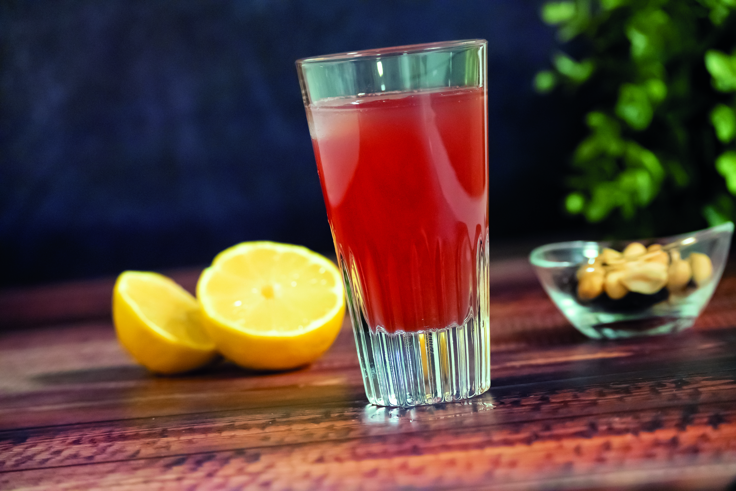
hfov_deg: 16.5
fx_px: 2545
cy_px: 246
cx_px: 368
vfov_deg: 11.0
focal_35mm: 124
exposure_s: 1/60
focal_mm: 83
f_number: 5
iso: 5000
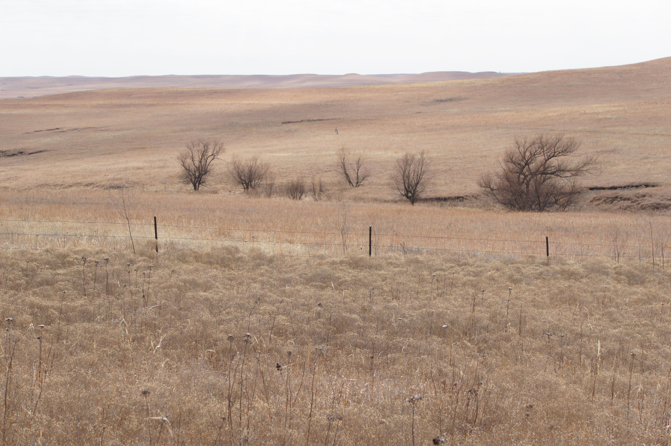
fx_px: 1537
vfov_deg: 16.5
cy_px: 223
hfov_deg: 24.6
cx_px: 336
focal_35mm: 82
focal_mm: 55
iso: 200
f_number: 8
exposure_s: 1/400
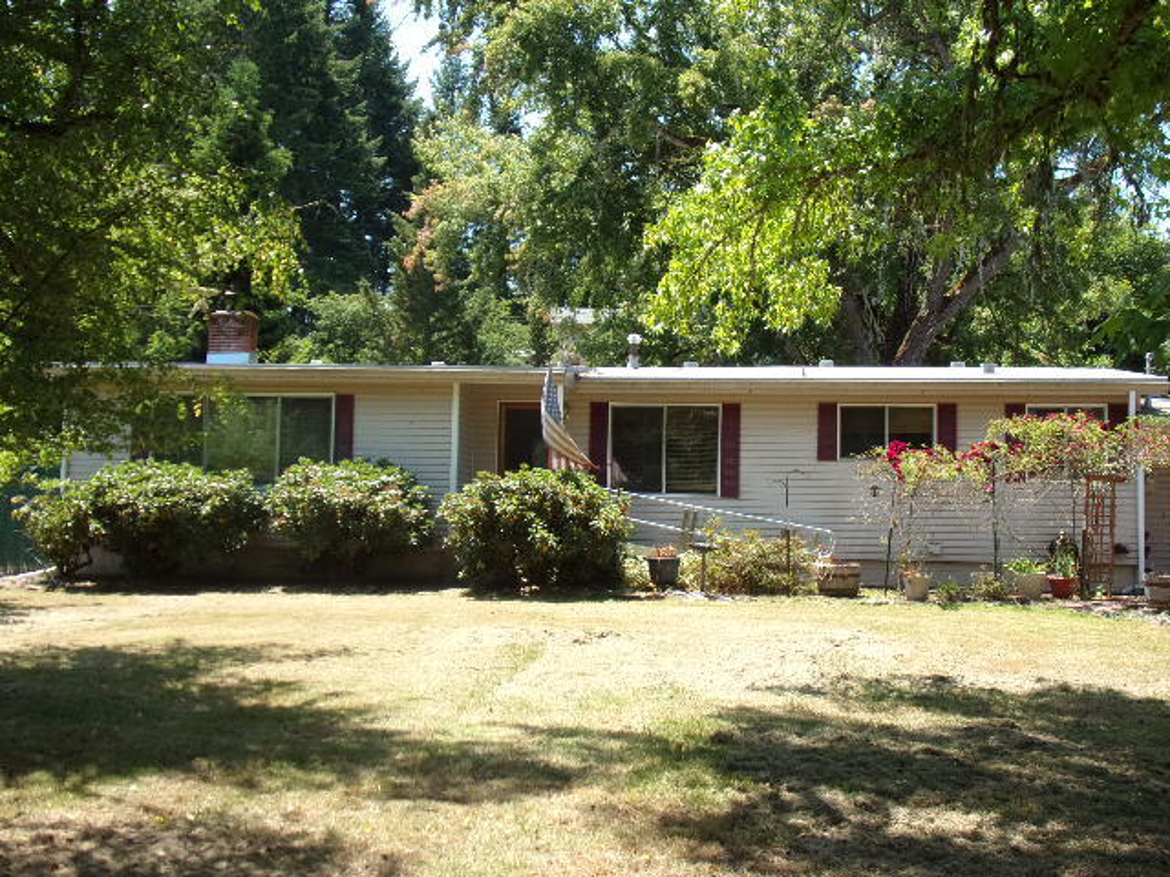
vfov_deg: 36.8
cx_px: 585
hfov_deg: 47.9
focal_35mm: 39
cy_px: 438
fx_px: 1318
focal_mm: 7
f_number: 3.9
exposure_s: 1/250
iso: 80
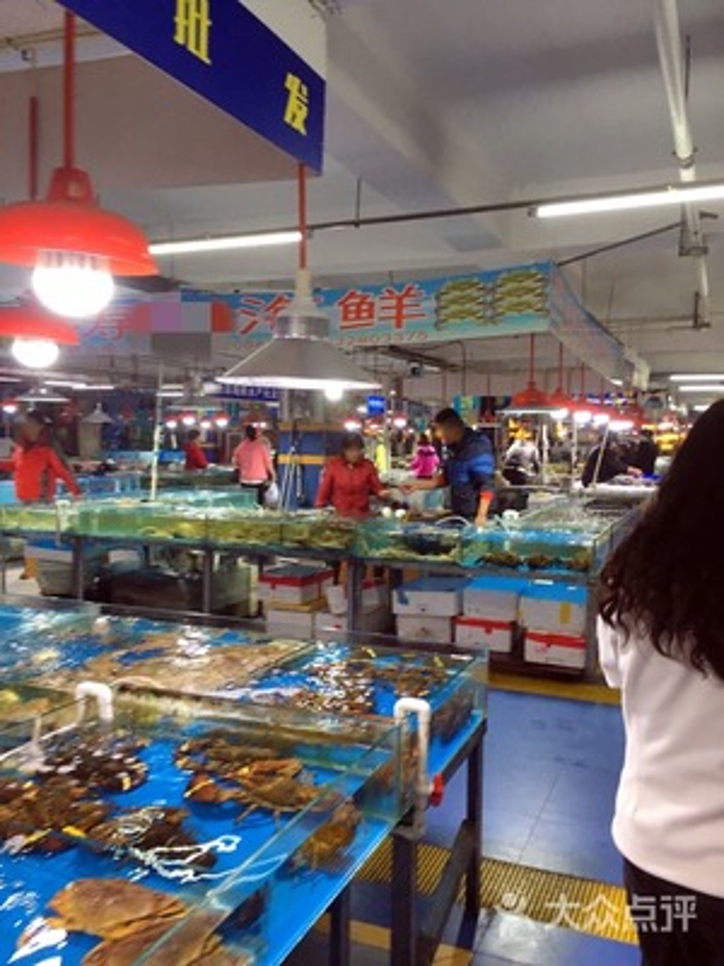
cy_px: 483
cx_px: 362
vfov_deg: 61.7
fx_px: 809
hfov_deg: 48.2
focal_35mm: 29
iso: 50
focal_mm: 4.15
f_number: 2.2
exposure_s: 1/33
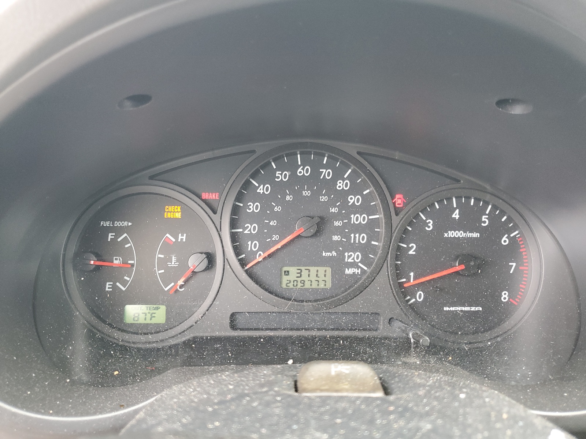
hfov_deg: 67.3
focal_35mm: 26
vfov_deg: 53.1
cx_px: 293
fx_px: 440
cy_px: 220
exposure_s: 1/60.2
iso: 106
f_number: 1.5
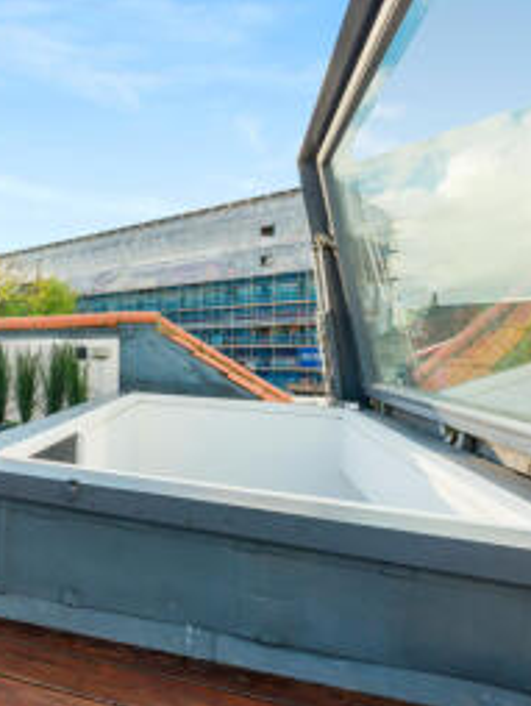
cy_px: 349
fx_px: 551
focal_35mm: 27
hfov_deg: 42.8
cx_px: -22
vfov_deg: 65.3
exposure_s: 1/45
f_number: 16
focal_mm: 15
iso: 200
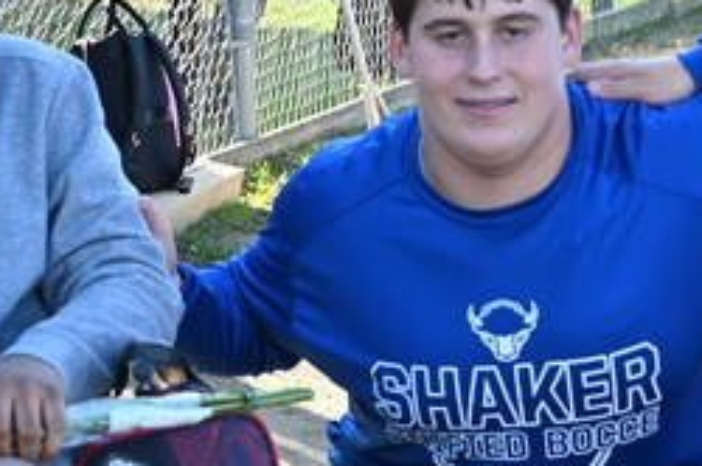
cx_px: 154
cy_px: 142
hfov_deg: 11.9
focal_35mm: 172
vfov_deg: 8.0
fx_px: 3350
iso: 200
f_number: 5
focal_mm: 42
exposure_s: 1/250
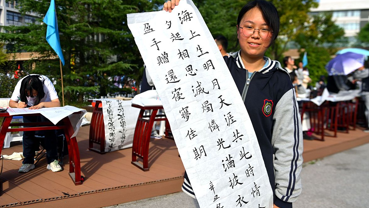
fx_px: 323
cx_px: 184
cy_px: 94
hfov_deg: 59.5
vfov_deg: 35.6
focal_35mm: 33
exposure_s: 1/1250
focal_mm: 31
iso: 100
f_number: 3.5
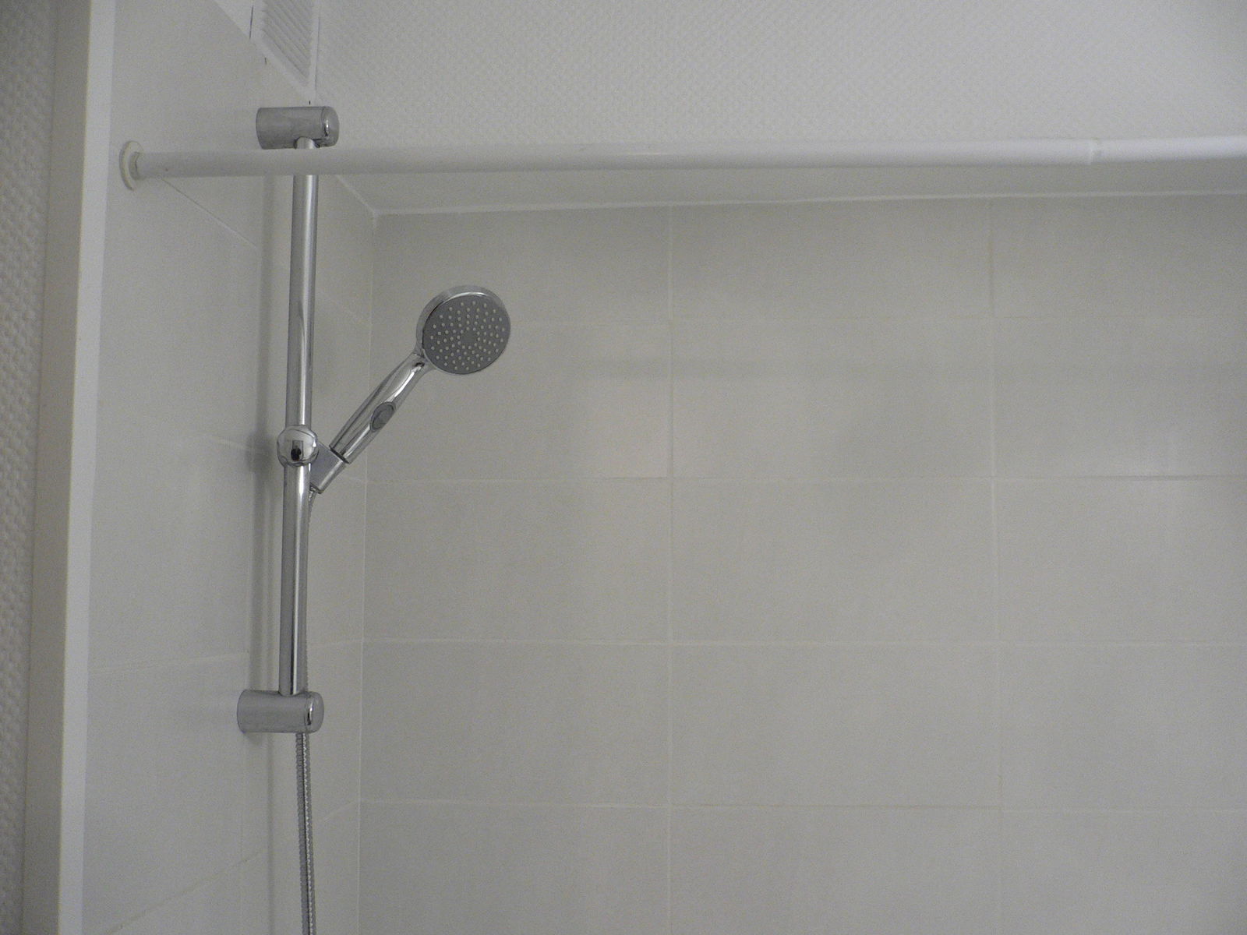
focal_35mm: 35
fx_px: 1261
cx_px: 624
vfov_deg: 40.7
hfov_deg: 52.6
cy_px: 468
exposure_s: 1/15
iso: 200
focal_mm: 5.8
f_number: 2.8
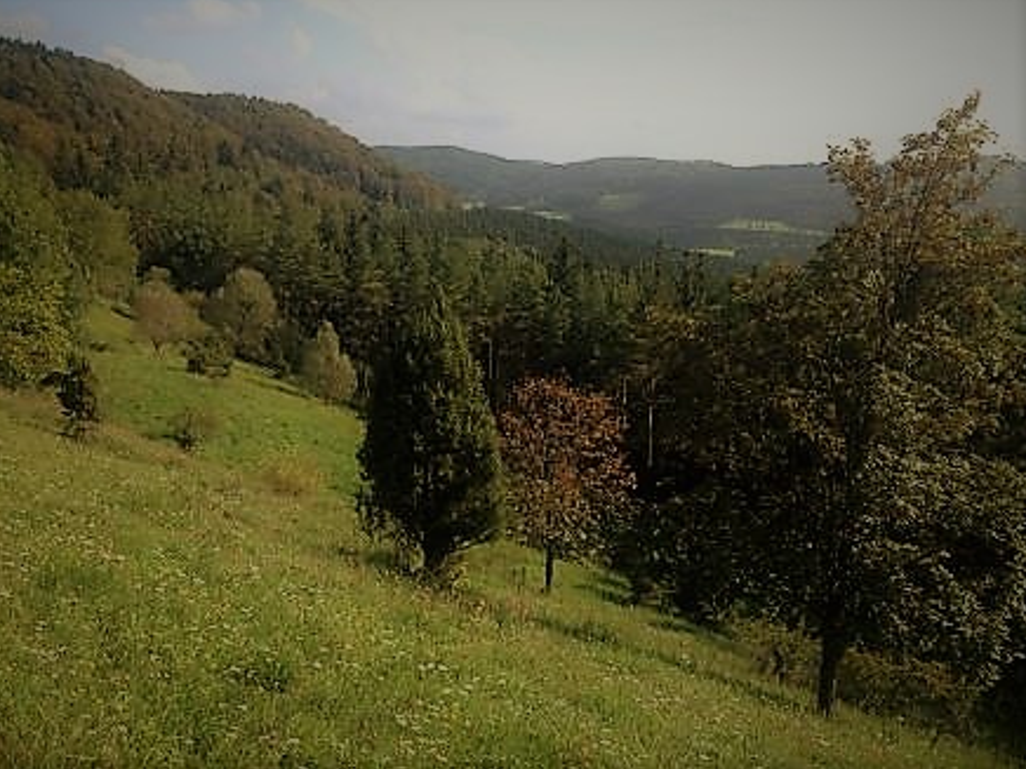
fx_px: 1067
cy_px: 379
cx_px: 506
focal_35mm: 36
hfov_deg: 51.4
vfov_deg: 39.7
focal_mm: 4.28
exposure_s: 1/935
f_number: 2.4
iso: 50
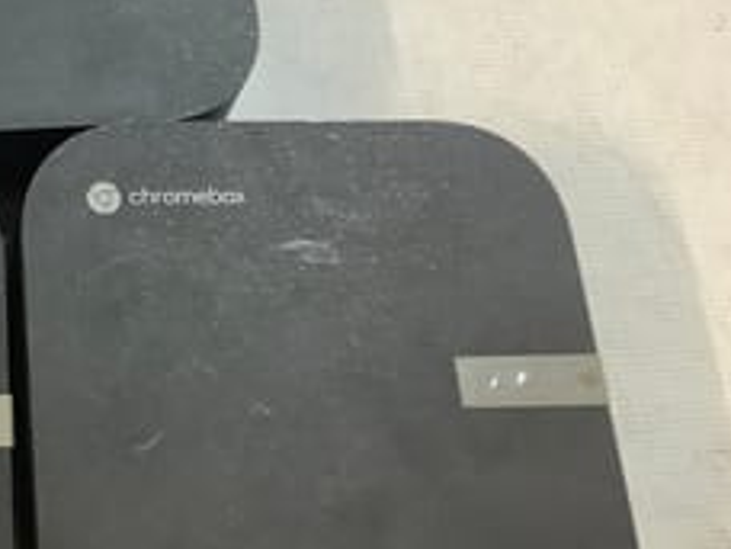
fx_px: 1436
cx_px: 45
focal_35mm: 68
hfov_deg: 27.3
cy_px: 204
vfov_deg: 21.6
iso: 320
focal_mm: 3.3
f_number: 2.4
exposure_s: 1/50
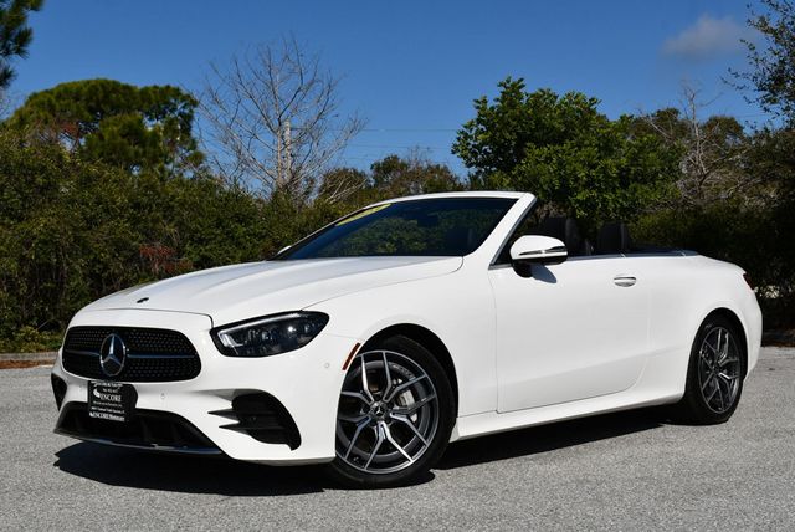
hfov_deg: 38.2
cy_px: 266
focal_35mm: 52
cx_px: 398
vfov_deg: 26.0
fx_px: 1149
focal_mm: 26
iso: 100
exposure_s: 1/500
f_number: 10
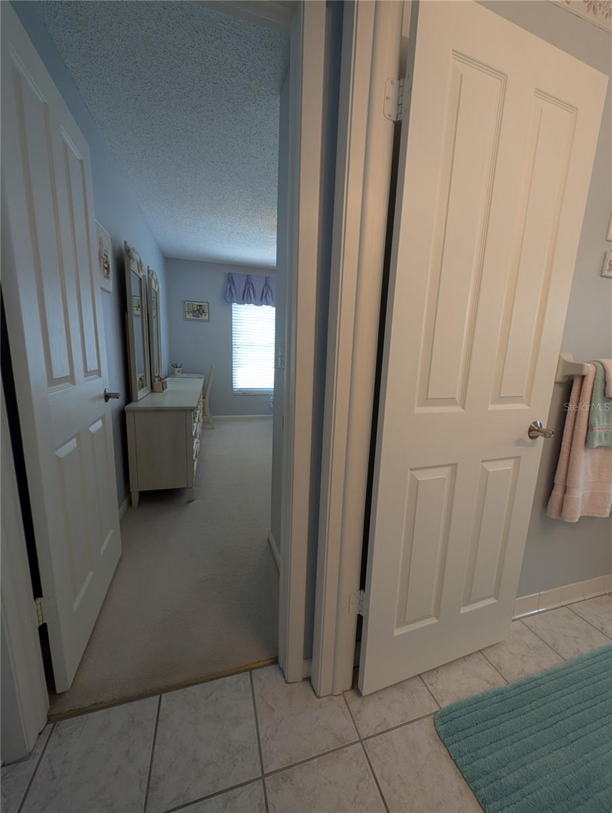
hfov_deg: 94.6
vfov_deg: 110.5
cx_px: 306
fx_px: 282
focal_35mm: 12
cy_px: 406
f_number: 1.95
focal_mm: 2.23
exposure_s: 1/120
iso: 77
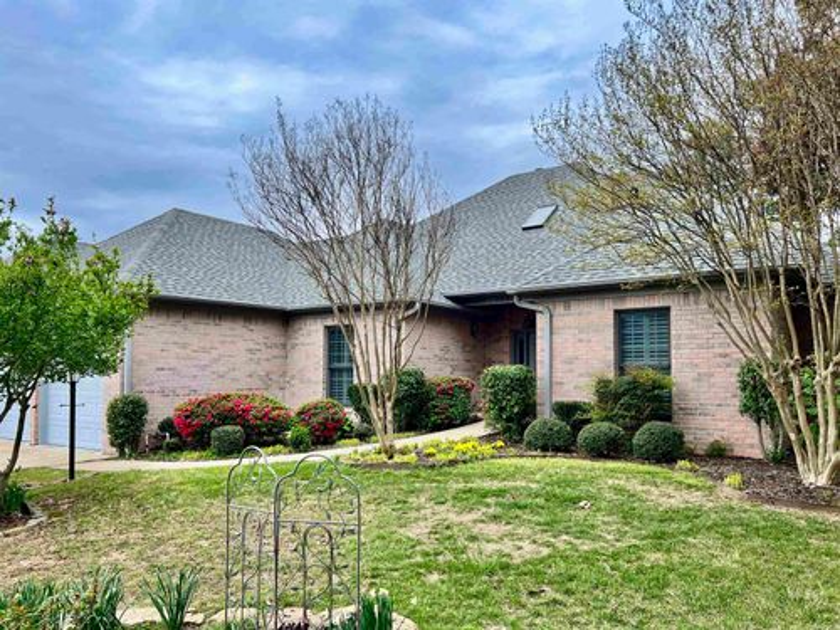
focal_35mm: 26
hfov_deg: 67.3
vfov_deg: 53.1
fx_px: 631
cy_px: 315
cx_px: 420
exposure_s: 1/611
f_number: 1.5
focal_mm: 5.7
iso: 50
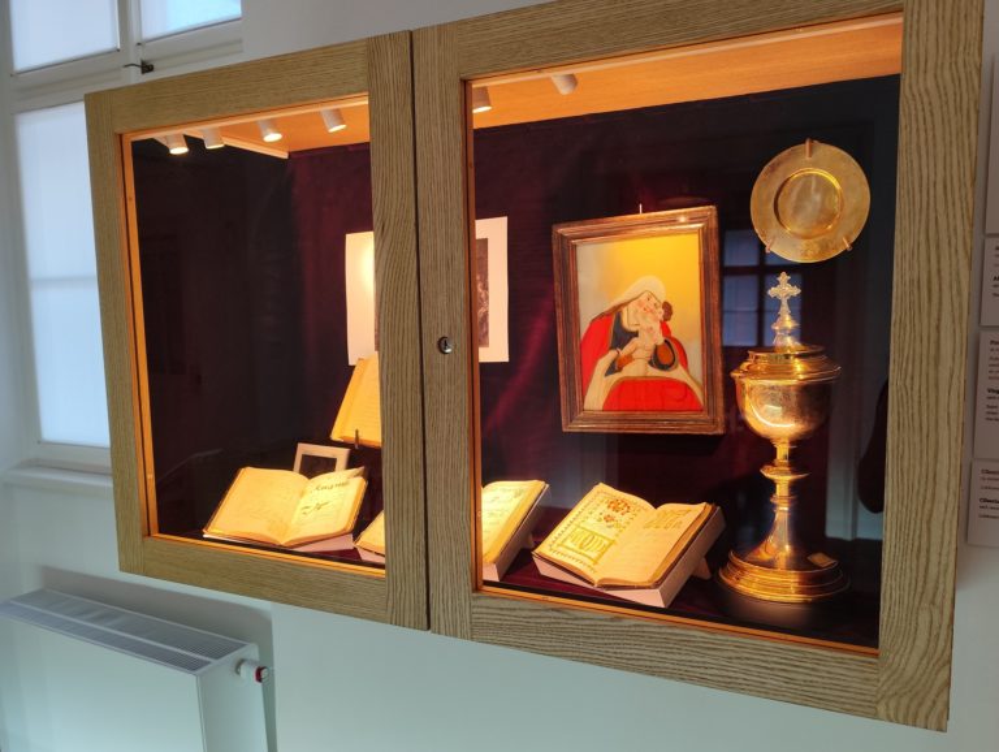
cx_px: 500
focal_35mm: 23
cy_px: 376
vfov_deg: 59.0
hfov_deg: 73.9
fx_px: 665
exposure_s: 1/100
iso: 64
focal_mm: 6.19
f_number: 1.65
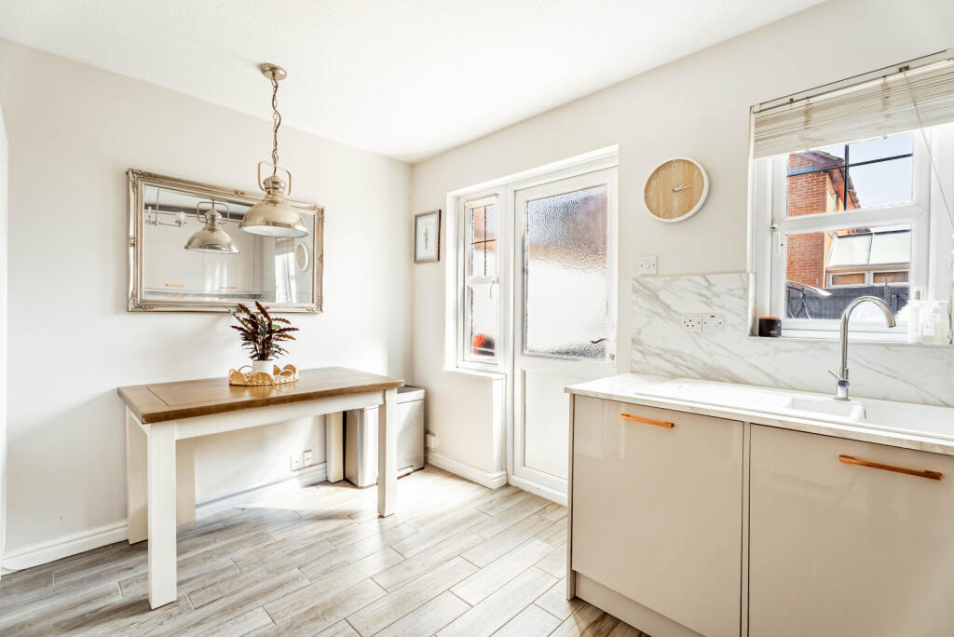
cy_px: 318
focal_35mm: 16
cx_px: 477
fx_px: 424
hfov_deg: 96.7
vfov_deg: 73.8
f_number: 8
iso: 200
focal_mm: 16
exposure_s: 1/800
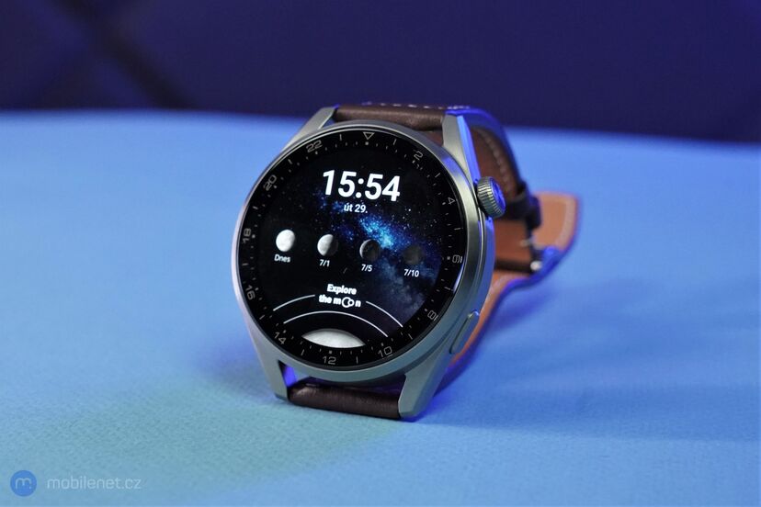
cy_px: 254
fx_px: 1332
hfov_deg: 31.9
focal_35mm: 63
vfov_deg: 21.6
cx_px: 380
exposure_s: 1/250
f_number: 8
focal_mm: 63
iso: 6400
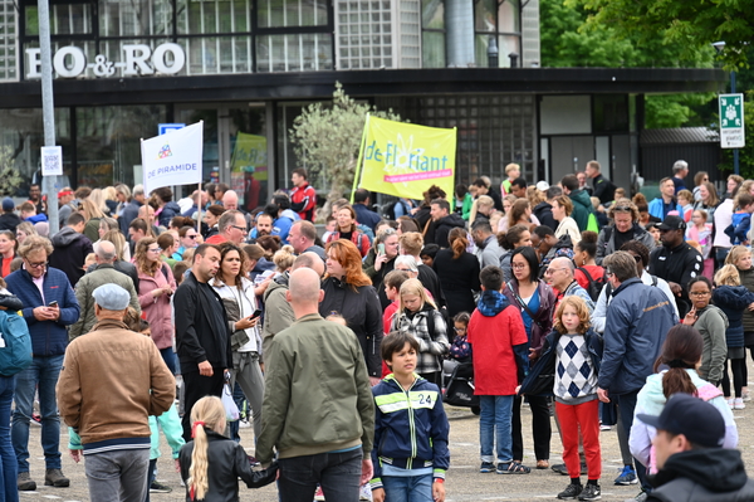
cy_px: 251
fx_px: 3871
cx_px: 377
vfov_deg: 7.4
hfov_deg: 11.1
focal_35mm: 185
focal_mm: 185
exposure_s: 1/320
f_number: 6.3
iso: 400
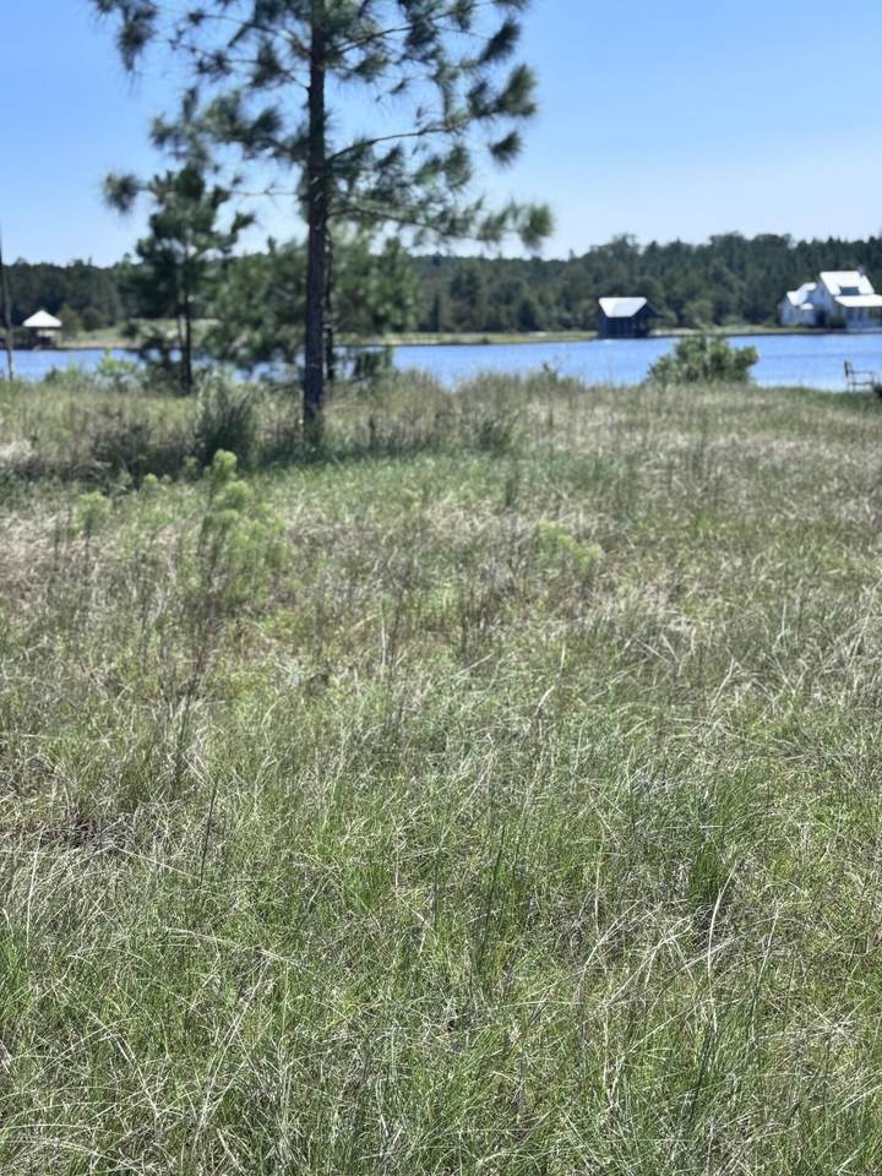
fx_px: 1631
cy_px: 588
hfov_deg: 30.3
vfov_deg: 39.7
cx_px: 441
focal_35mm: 48
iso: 64
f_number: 1.78
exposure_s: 1/3425
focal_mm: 6.76
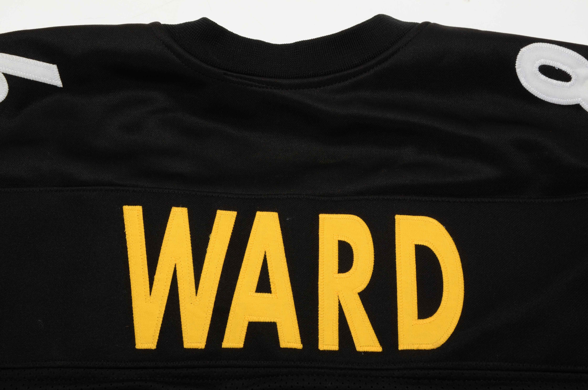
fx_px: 1174
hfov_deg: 28.1
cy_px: 195
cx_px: 294
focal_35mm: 72
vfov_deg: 18.8
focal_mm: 48
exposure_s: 1/160
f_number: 18
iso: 200
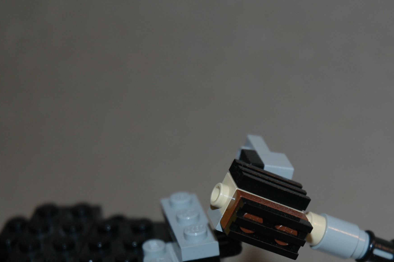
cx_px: 267
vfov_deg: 7.6
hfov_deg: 11.4
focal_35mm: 180
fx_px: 1968
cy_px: 213
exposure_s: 1/60
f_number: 4.5
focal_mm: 70
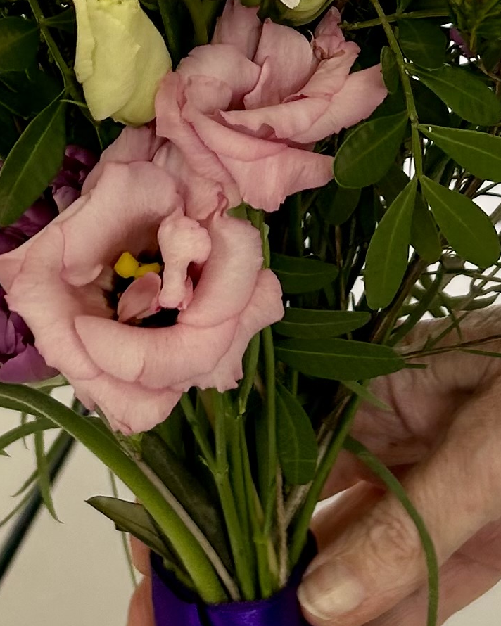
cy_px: -43
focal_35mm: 115
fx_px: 2131
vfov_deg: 16.3
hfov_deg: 13.4
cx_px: 149
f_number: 1.5
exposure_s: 1/161
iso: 64
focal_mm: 5.7
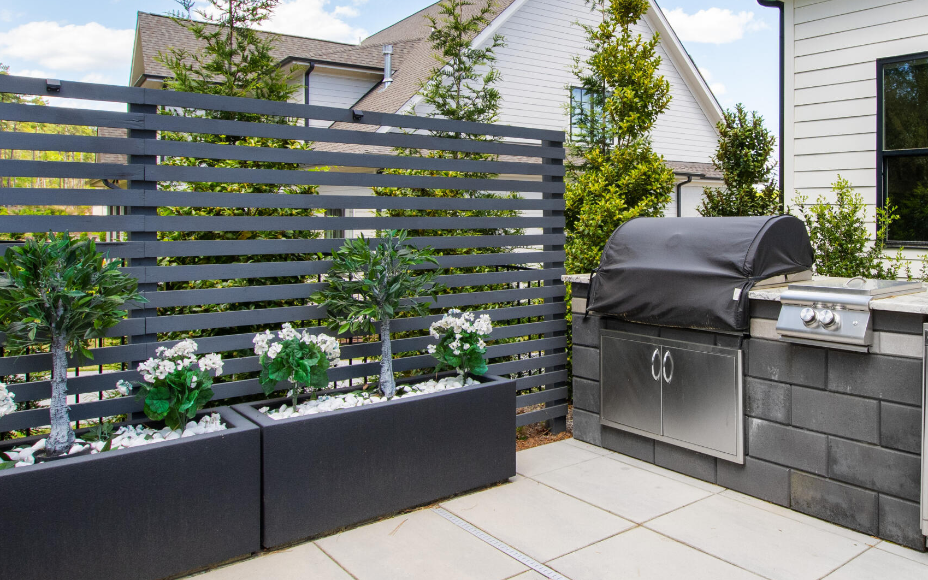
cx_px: 613
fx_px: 683
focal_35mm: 27
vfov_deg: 45.6
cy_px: 219
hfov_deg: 66.7
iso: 320
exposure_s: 1/160
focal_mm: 10
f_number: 8
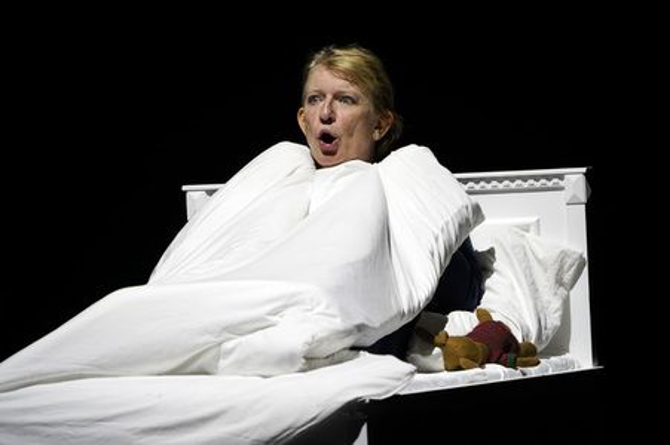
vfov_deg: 2.3
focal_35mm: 600
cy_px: 222
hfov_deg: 3.4
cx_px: 335
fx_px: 11158
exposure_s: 1/400
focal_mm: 600
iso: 1600
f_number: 7.1
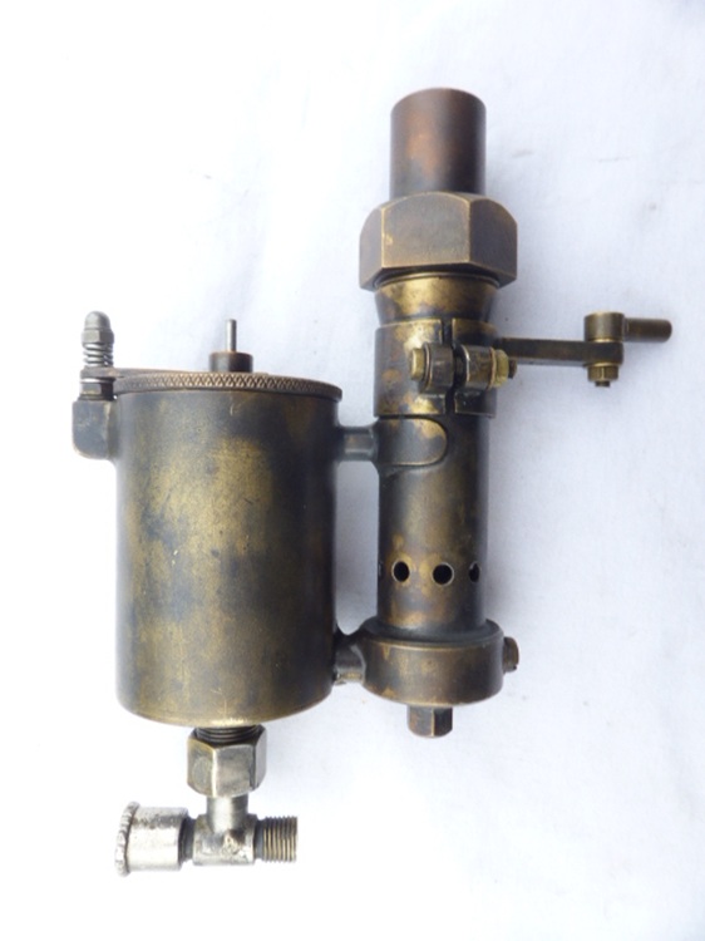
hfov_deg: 56.8
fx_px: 652
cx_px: 352
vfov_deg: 71.6
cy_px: 470
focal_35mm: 24
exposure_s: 1/40
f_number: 5.6
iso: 100
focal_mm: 4.3
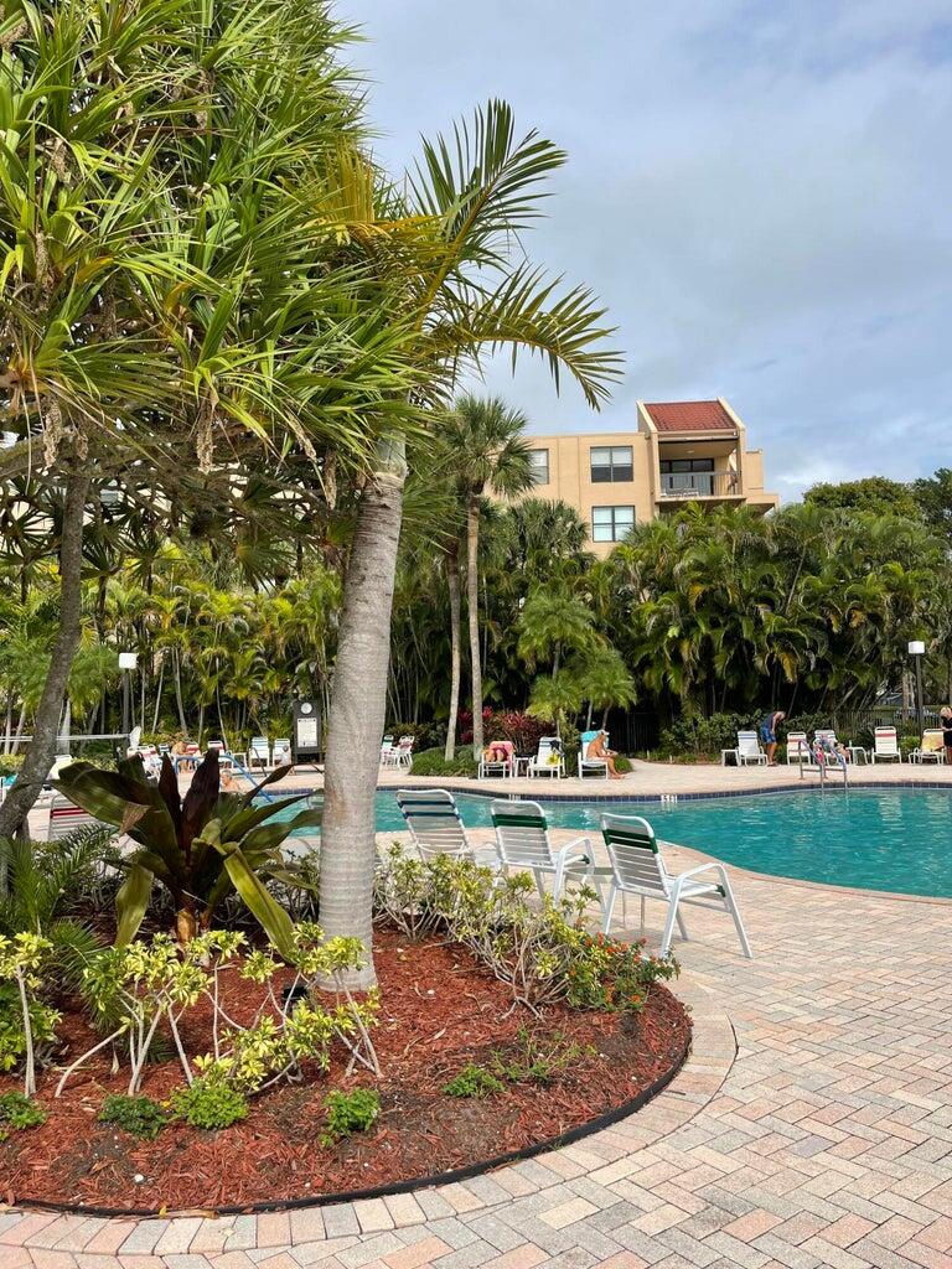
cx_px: 476
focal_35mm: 25
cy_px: 634
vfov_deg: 69.4
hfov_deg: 54.9
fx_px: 917
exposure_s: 1/3663
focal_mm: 5.1
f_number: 1.6
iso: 32
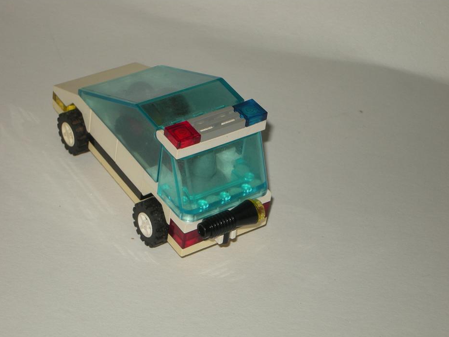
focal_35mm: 108
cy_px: 175
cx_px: 213
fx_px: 1400
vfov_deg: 13.7
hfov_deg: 18.2
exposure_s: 1/120
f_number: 5.6
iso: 64
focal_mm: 17
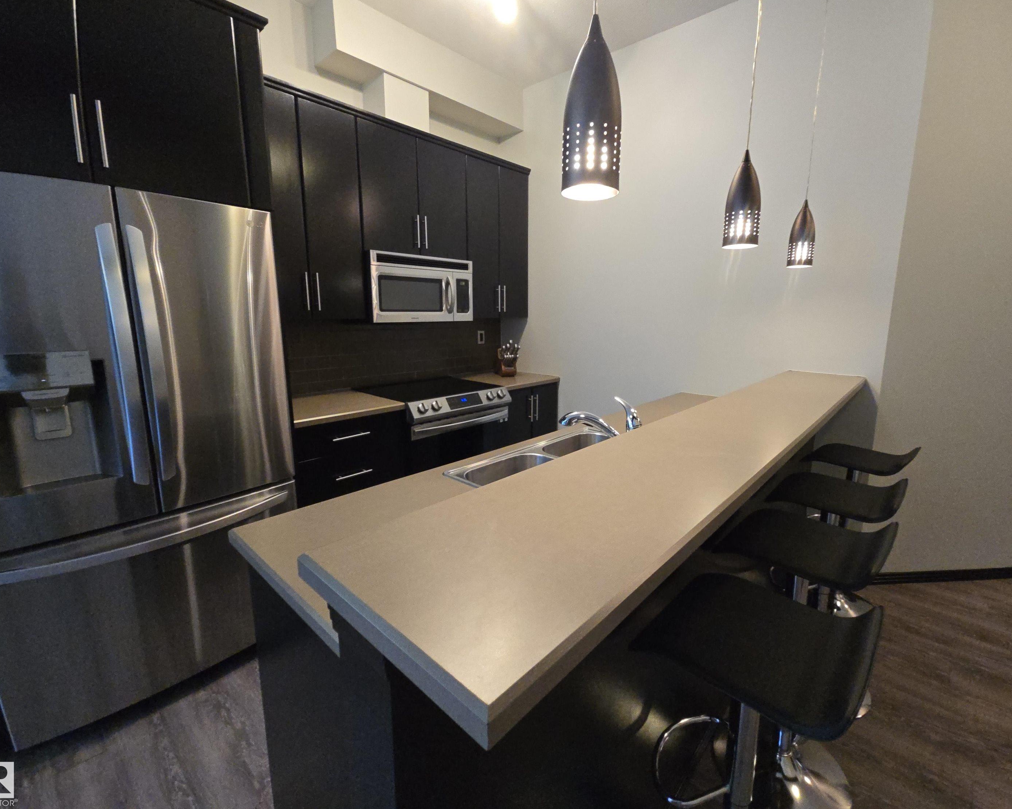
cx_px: 536
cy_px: 393
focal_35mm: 14
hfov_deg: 100.6
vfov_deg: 88.0
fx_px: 419
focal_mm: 2.2
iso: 400
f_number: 2.2
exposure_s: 1/60
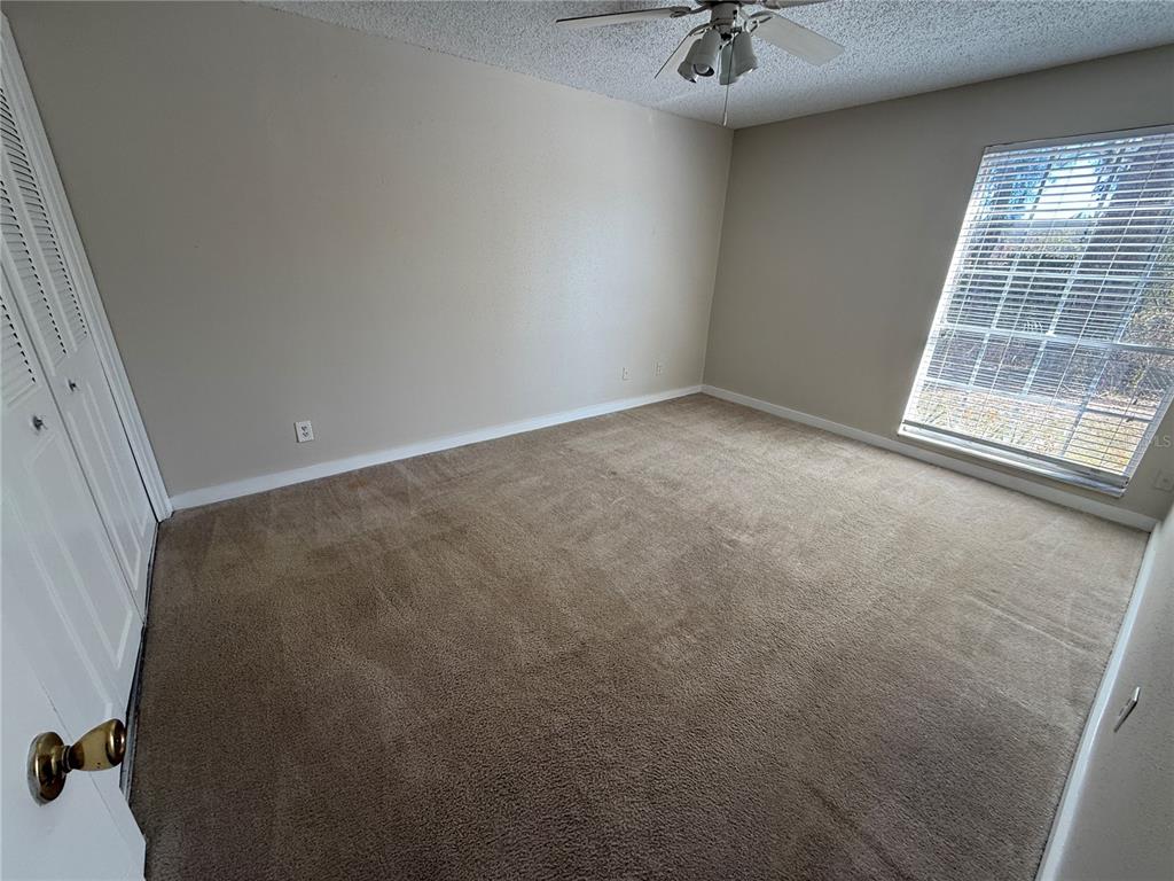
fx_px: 475
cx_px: 587
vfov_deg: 85.7
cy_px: 440
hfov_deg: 102.1
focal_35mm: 14
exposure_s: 1/99
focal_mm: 2.22
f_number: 2.2
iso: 80
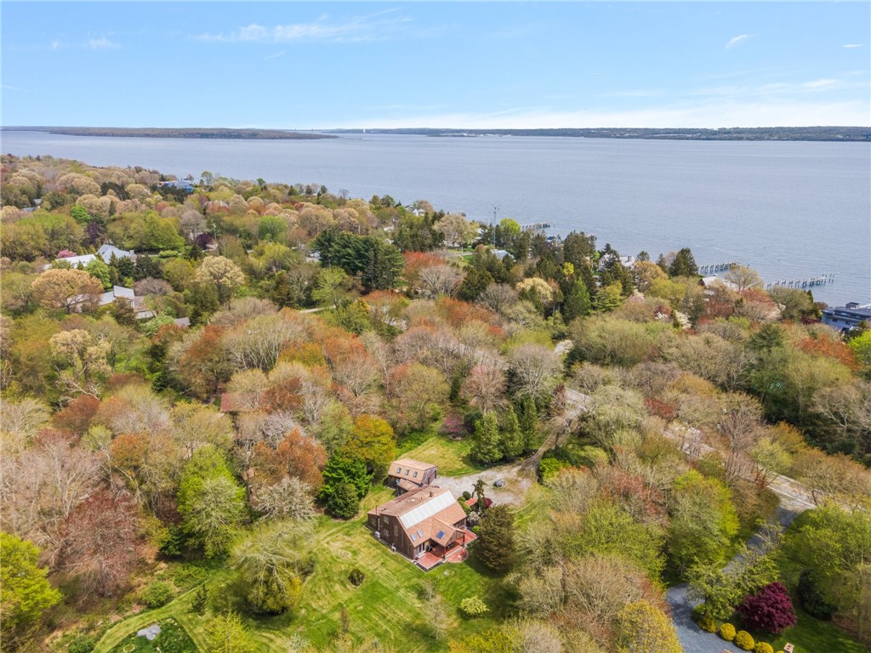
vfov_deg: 56.8
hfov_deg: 71.6
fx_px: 604
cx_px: 436
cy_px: 326
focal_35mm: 24
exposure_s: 1/800
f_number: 2.8
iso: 100
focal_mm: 4.5
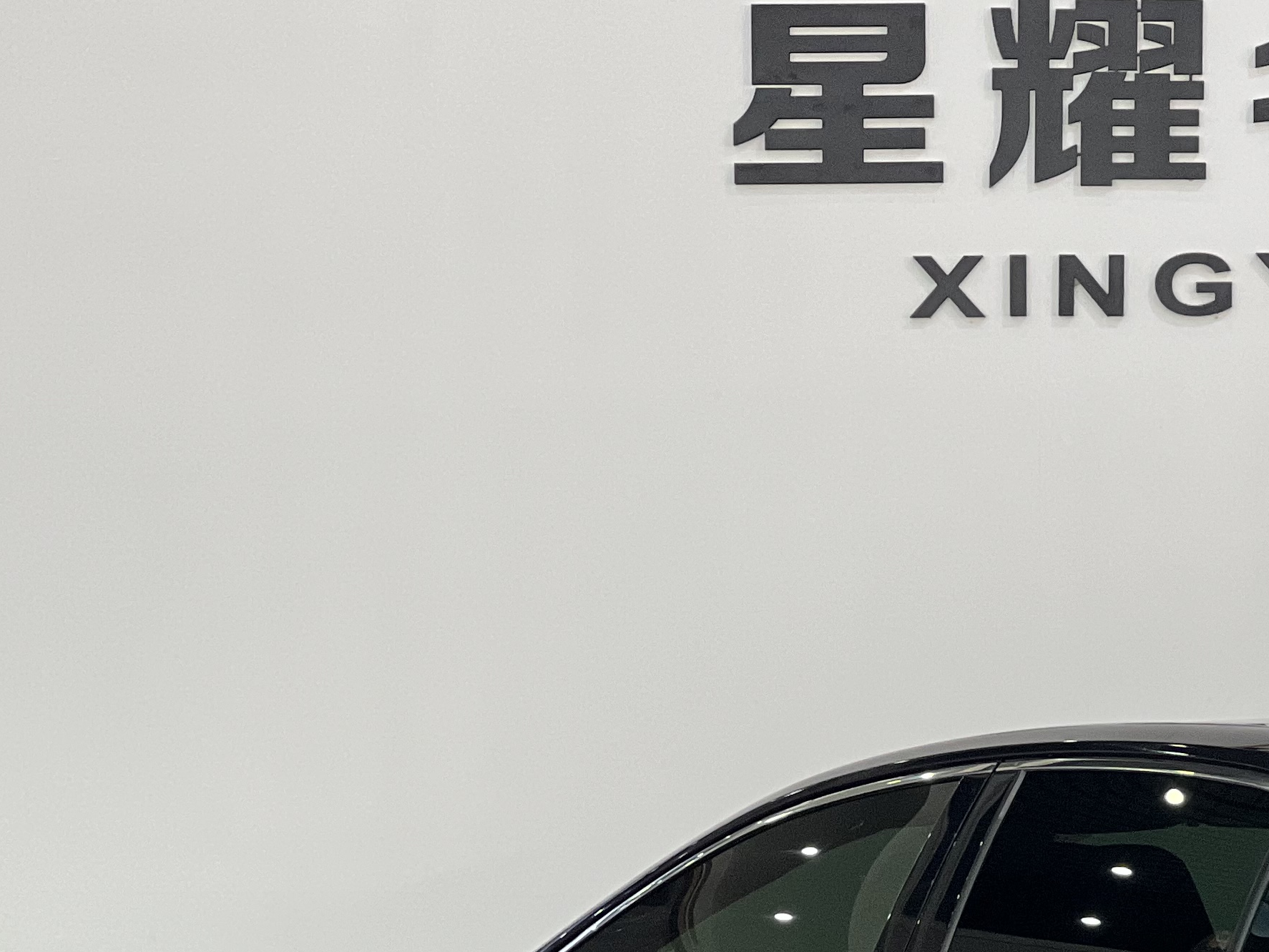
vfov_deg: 8.5
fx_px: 6416
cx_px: 1392
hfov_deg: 11.1
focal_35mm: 175
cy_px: 875
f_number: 2.8
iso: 160
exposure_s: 1/100
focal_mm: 9
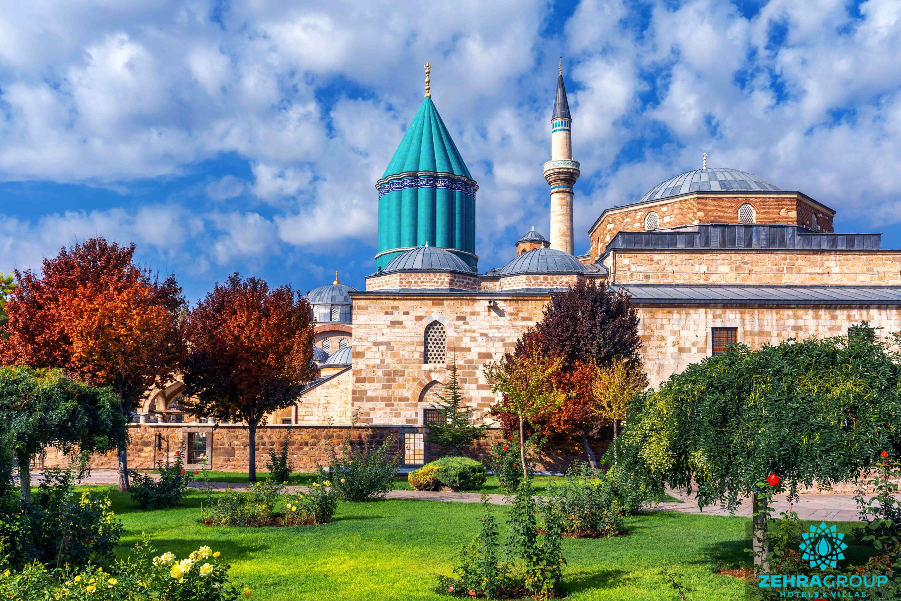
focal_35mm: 30
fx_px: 751
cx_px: 450
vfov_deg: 43.6
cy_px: 300
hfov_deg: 61.9
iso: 100
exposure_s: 1/320
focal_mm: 30
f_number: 8
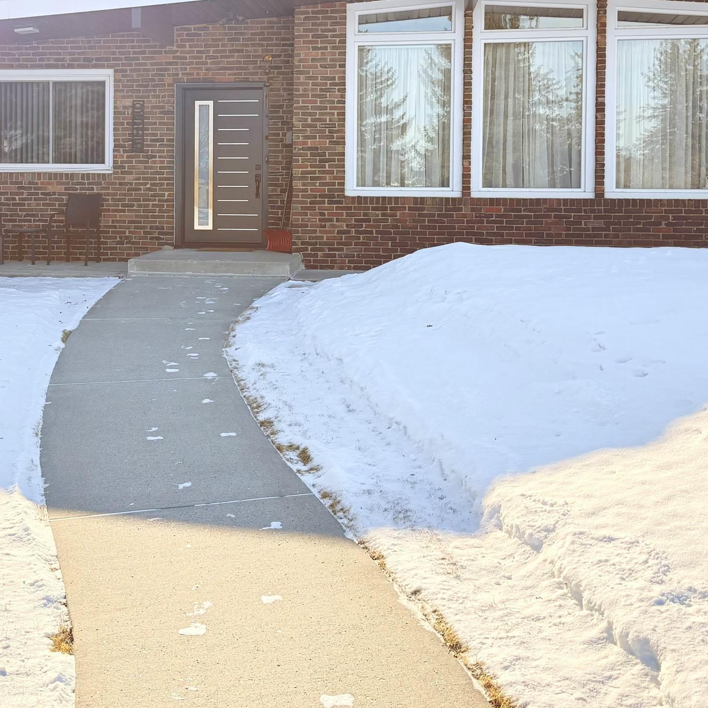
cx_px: 239
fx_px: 1041
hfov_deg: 37.2
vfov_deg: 36.8
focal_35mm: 45
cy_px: 195
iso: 100
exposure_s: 1/2801
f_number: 1.78
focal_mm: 6.76
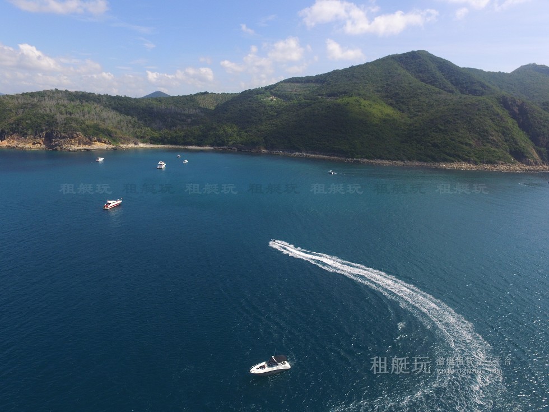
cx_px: 274
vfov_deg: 66.0
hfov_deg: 81.7
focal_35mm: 20
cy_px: 206
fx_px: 317
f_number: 2.8
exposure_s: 1/1374
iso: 100
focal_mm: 3.61
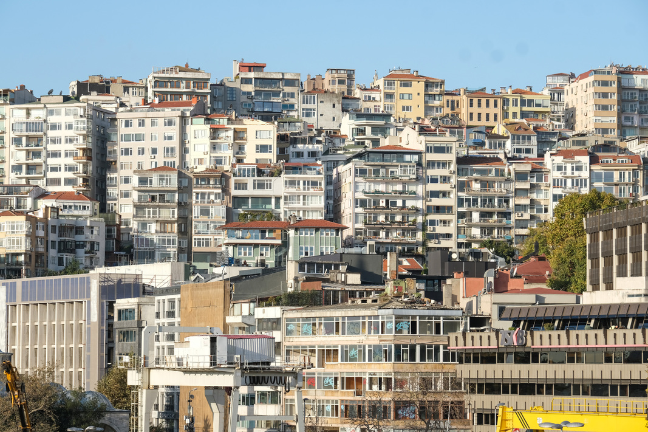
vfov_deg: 10.9
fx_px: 2267
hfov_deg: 16.3
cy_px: 216
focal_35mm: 126
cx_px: 324
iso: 200
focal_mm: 83.8
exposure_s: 1/250
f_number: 8
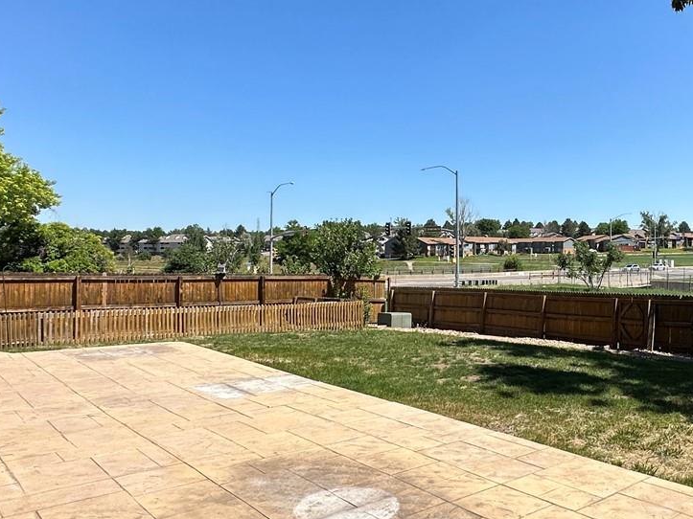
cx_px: 496
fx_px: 621
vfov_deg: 45.4
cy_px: 253
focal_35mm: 31
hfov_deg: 56.3
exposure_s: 1/2398
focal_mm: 2.22
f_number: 2.2
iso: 50
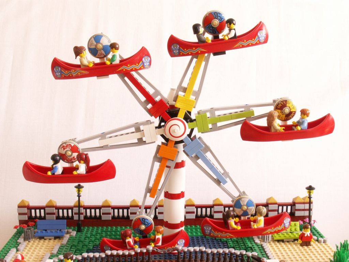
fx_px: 413
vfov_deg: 35.1
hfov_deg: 45.8
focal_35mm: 41
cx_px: 174
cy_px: 131
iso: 50
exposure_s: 1/4
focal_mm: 6.86
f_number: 8
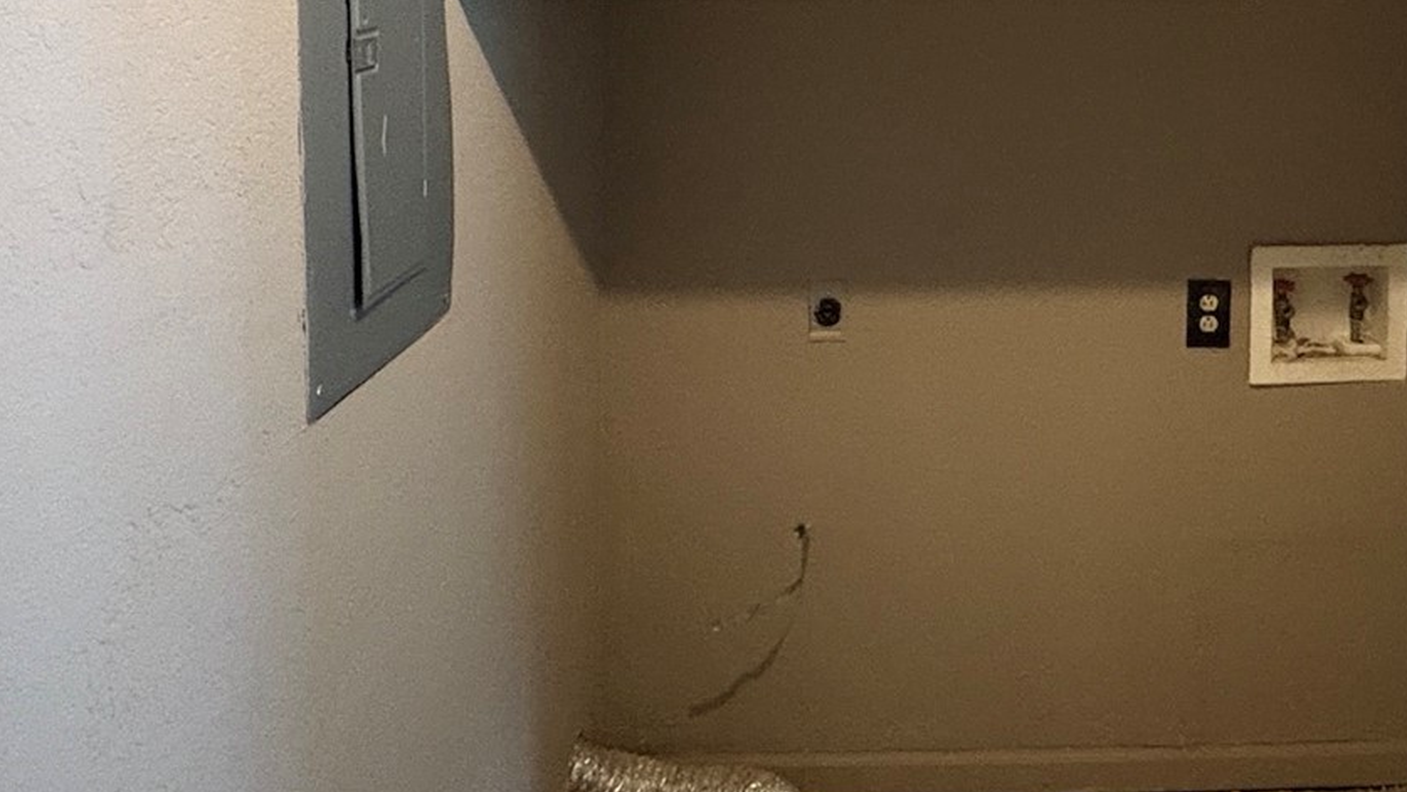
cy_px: -2
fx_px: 1306
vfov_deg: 31.2
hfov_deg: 54.9
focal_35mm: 35
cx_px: 988
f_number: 2.2
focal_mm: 2.22
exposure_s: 1/30
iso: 640
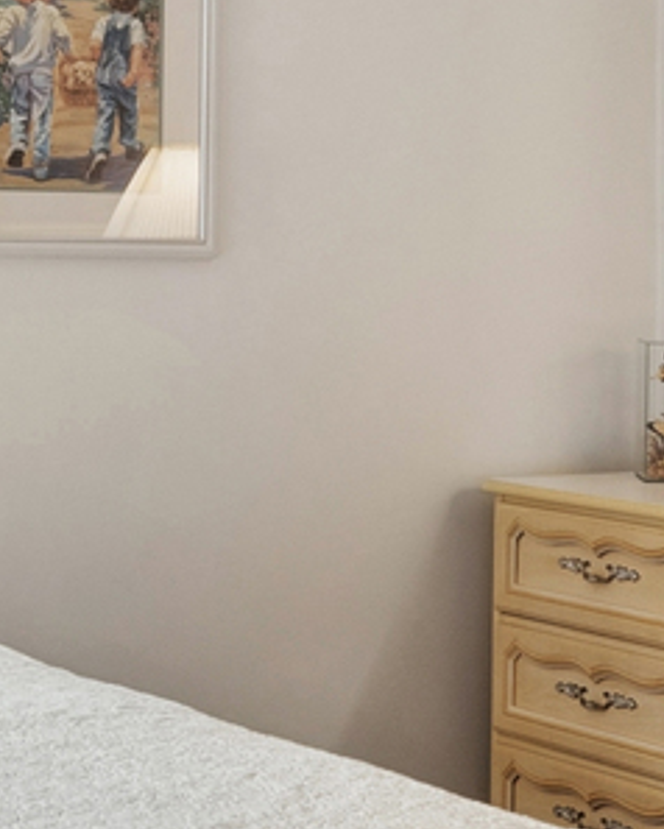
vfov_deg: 20.8
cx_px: 463
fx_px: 2258
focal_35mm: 92
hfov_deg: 16.7
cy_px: 310
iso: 400
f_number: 8
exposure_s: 1/20
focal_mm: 12
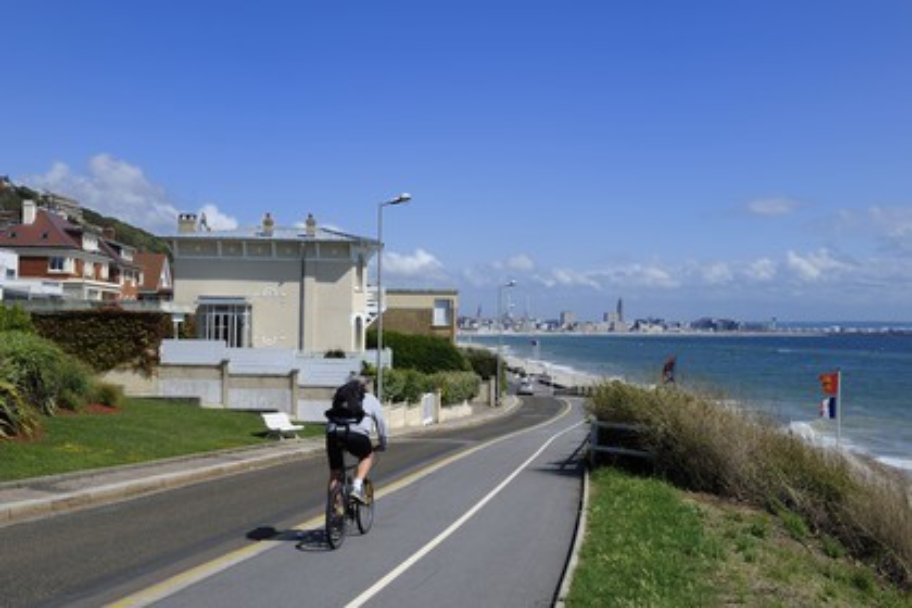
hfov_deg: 50.7
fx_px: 963
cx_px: 456
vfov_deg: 35.1
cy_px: 304
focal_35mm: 38
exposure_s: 1/500
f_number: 9
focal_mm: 38
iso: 200
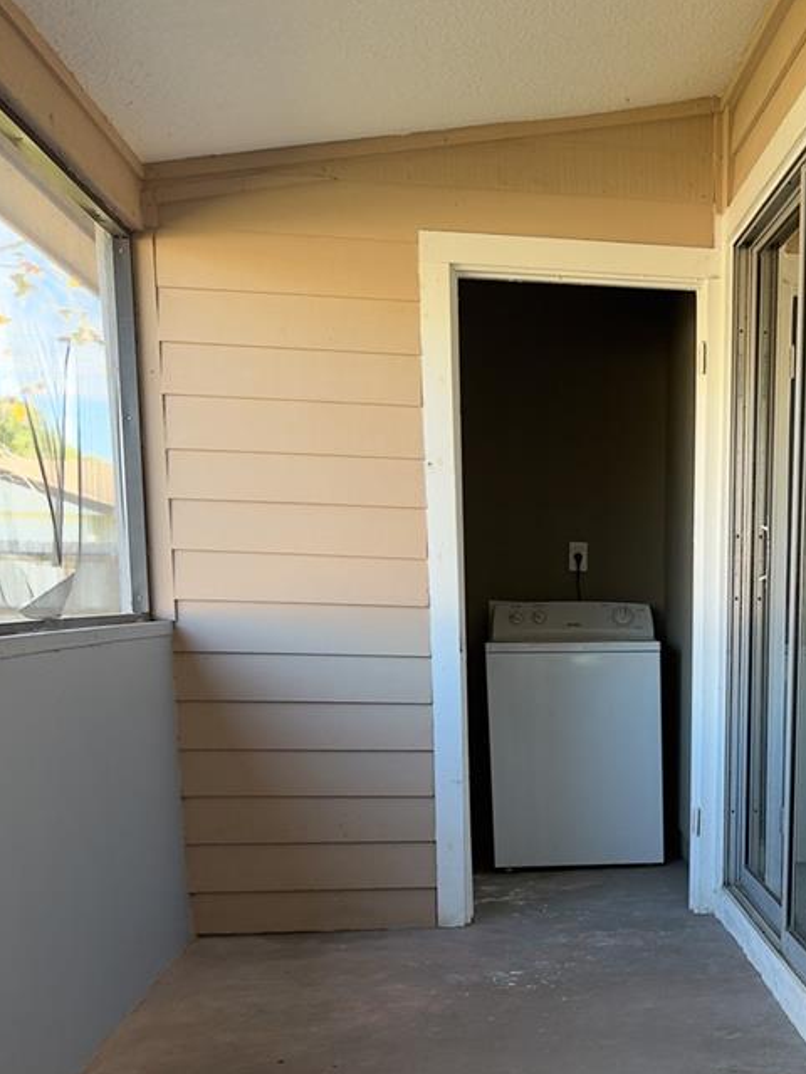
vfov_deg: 40.3
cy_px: 864
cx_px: 741
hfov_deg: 30.6
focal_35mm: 45
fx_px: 1397
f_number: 1.78
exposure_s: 1/121
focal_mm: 6.76
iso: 64
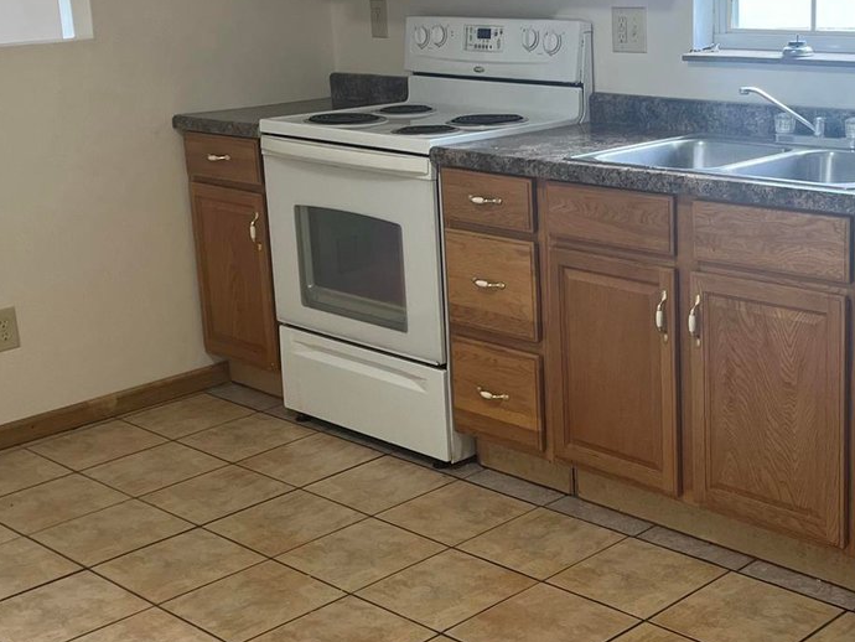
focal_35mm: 57
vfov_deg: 25.7
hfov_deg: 33.5
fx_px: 1408
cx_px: 574
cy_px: 291
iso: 80
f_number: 1.6
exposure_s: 1/60
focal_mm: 5.1
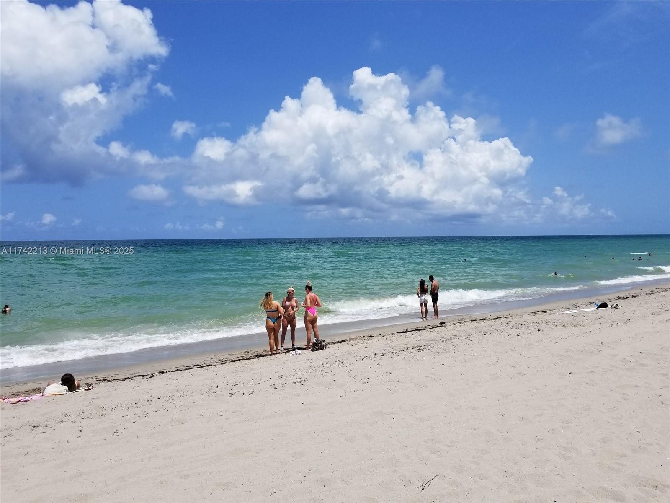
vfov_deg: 53.1
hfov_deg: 67.3
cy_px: 252
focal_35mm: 26
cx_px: 335
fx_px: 503
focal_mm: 4.25
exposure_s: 1/5120
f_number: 1.7
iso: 50
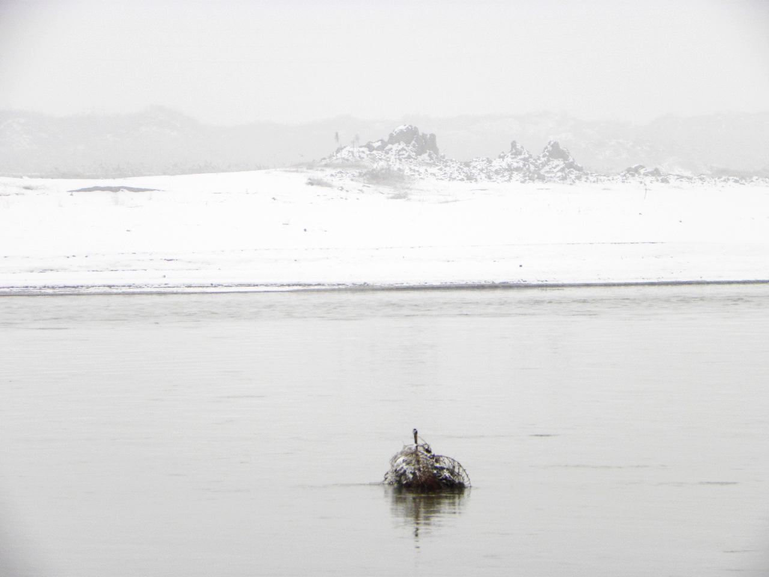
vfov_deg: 6.0
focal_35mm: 247
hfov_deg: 8.0
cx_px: 384
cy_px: 288
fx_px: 5487
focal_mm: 44
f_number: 6.3
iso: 64
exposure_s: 1/370
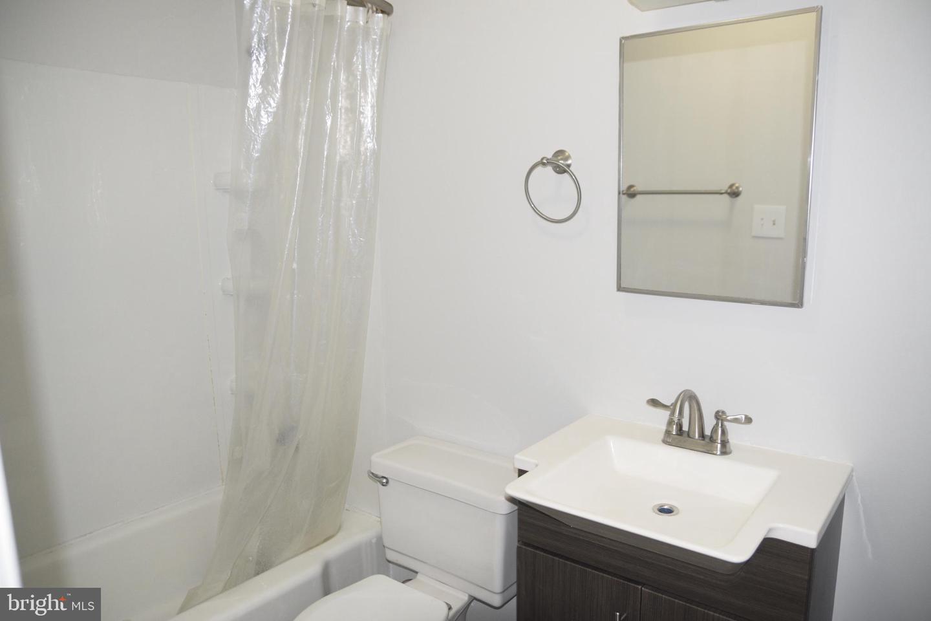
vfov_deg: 28.1
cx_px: 466
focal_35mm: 48
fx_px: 1241
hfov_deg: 41.1
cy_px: 310
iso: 800
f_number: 4.5
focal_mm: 32
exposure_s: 1/80
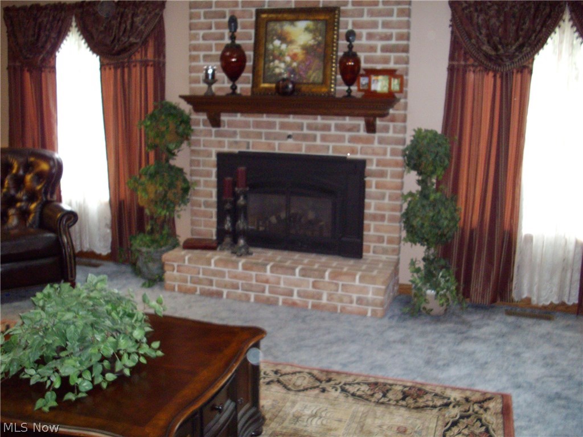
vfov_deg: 38.7
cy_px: 218
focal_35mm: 37
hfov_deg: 50.1
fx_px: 623
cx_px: 292
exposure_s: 1/50
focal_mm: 6.2
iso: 339
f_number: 2.8
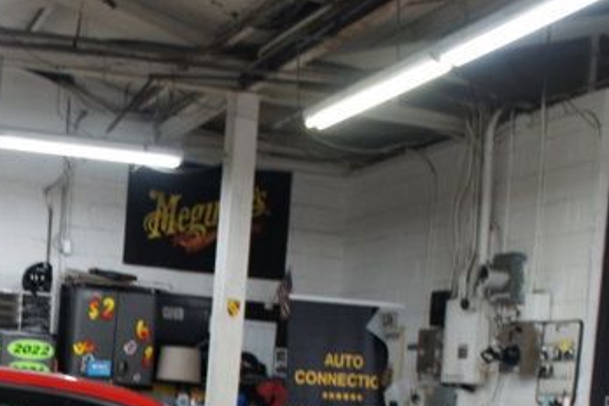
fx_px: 1049
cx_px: 2
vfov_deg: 20.7
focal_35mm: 62
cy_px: 460
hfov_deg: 30.2
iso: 250
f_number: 3.5
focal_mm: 18
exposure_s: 1/30
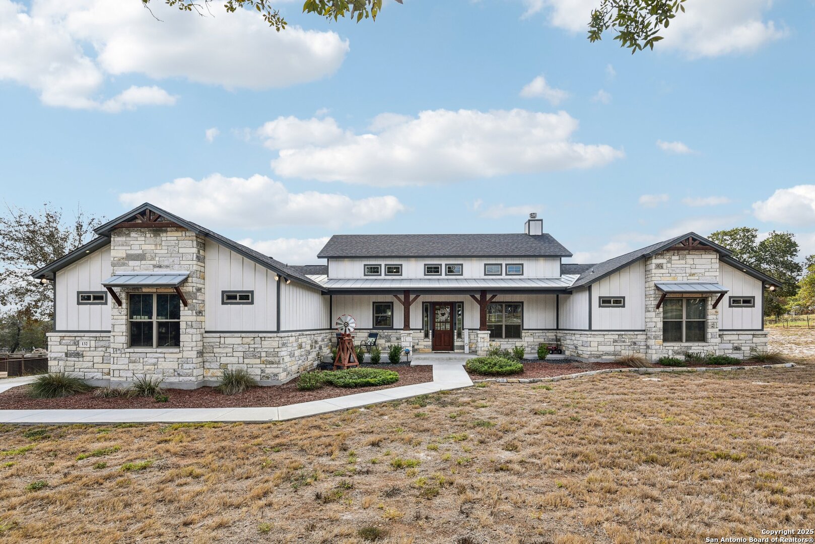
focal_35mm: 16
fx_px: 362
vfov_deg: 73.8
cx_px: 408
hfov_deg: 96.7
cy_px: 272
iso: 400
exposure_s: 1/400
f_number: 8
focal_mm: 16
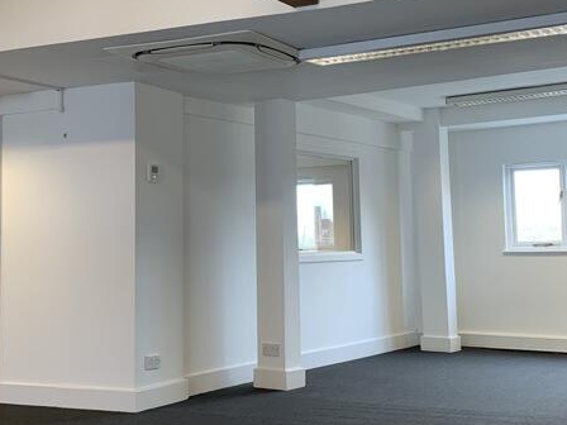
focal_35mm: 58
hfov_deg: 33.2
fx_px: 950
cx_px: 318
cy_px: 163
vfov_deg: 25.2
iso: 64
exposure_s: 1/100
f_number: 1.8
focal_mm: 4.25
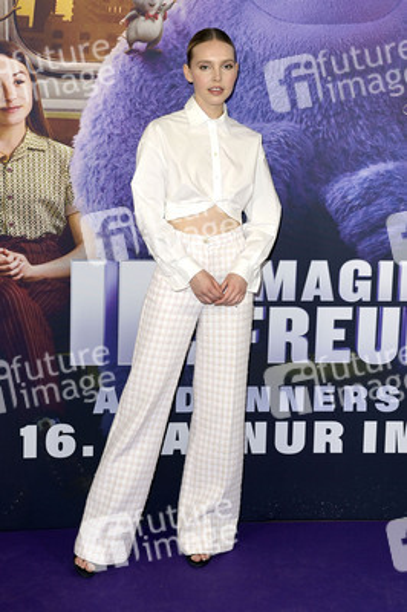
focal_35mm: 55
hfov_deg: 24.6
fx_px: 934
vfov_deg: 36.3
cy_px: 306
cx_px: 204
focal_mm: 55
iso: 320
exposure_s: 1/200
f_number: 5.6
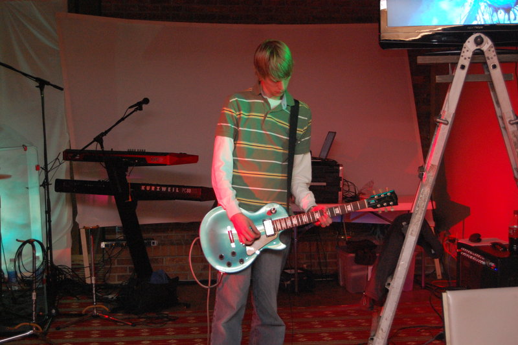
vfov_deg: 21.5
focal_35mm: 63
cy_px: 172
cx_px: 259
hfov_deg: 31.9
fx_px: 906
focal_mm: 42
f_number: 5.3
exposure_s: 1/60
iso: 1600
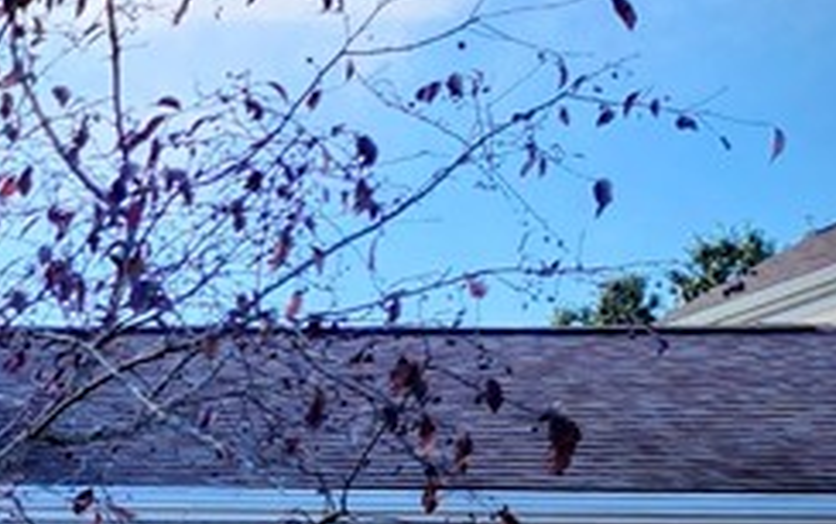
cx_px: -666
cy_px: 632
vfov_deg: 12.5
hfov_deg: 16.9
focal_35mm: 102
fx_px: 2326
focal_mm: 6.4
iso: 12
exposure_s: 1/279
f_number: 1.8
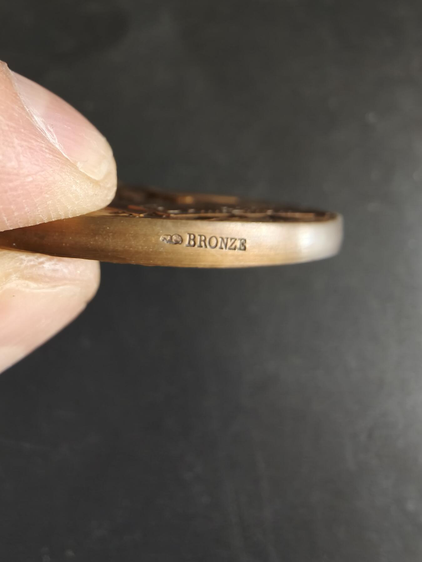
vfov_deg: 73.9
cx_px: 211
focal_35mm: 23
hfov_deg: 58.9
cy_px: 281
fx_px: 374
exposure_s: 1/50
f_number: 2
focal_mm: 2.32
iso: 320
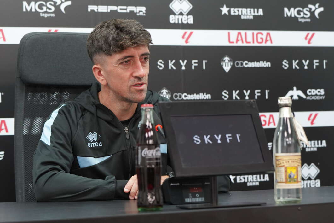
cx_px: 167
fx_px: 974
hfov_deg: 19.5
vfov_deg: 13.0
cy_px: 112
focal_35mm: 105
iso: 2500
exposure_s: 1/160
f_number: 4
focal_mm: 70
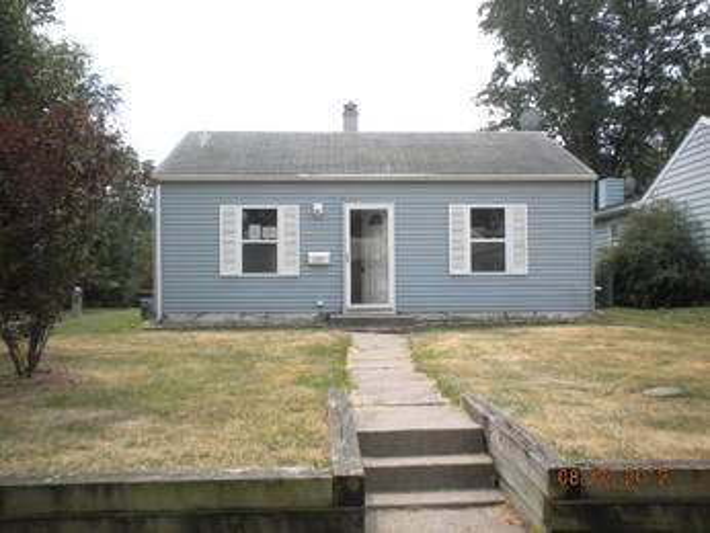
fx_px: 718
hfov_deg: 52.6
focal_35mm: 35
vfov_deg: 40.7
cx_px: 355
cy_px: 266
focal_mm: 6.3
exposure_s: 1/333
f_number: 4.6
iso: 80
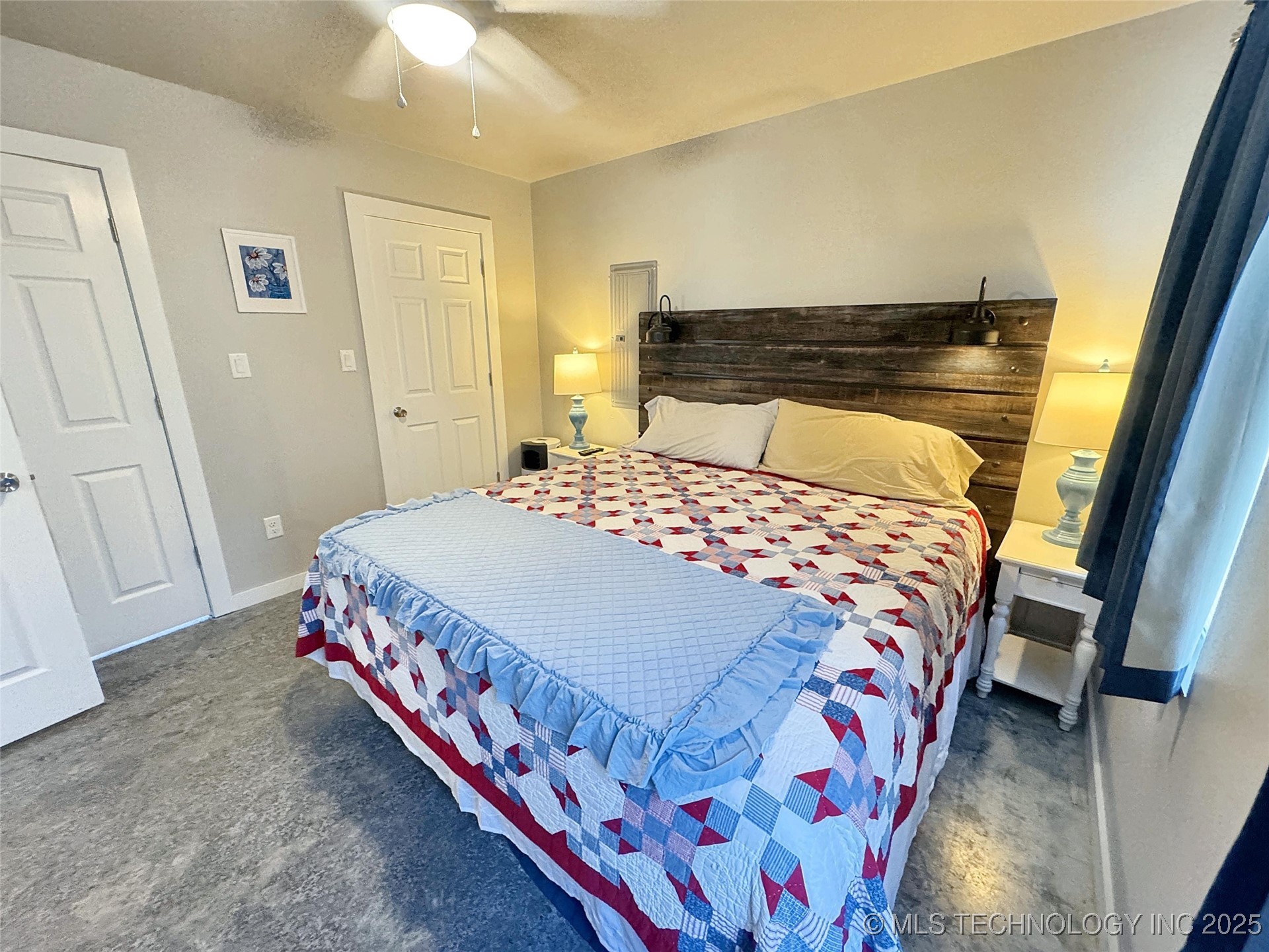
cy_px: 476
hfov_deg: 102.1
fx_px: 513
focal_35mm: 14
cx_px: 634
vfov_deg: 85.7
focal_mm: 2.2
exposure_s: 1/60
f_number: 2.2
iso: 640
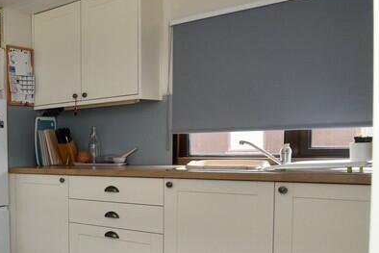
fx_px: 411
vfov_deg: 33.8
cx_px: -104
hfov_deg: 35.4
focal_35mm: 39
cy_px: 177
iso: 800
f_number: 7.1
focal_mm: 10
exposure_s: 1/60
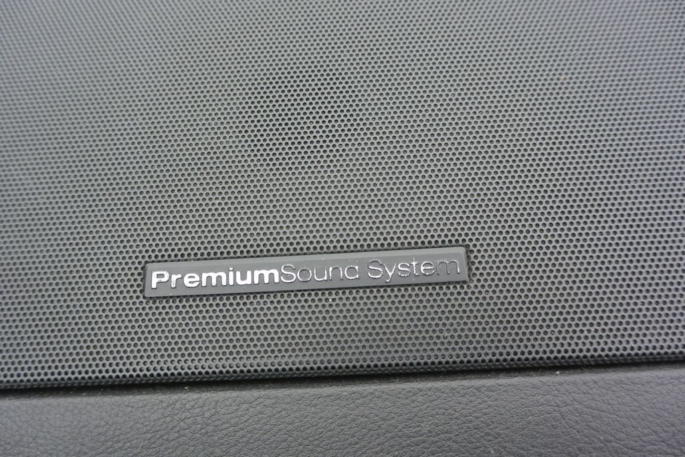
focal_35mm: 27
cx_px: 342
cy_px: 228
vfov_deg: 47.9
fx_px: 514
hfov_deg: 67.4
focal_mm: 10
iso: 400
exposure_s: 1/100
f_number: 3.5
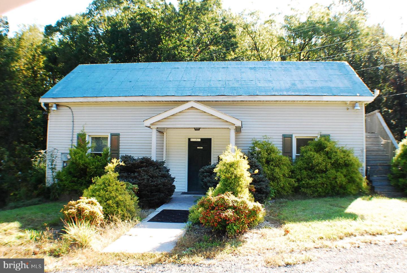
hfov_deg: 46.3
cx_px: 204
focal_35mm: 42
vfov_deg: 32.0
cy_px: 136
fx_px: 475
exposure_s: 1/400
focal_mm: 28
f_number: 8
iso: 1000
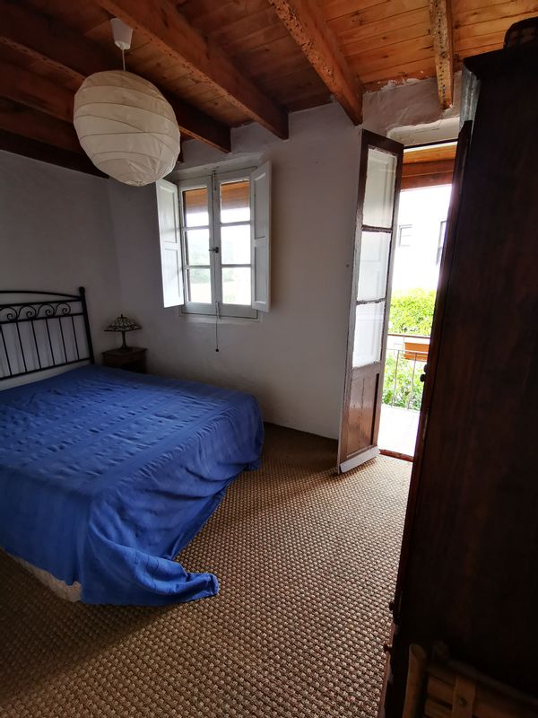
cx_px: 269
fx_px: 332
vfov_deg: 94.5
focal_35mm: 16
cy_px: 359
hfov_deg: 78.1
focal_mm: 2.35
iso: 200
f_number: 2.2
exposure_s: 1/50
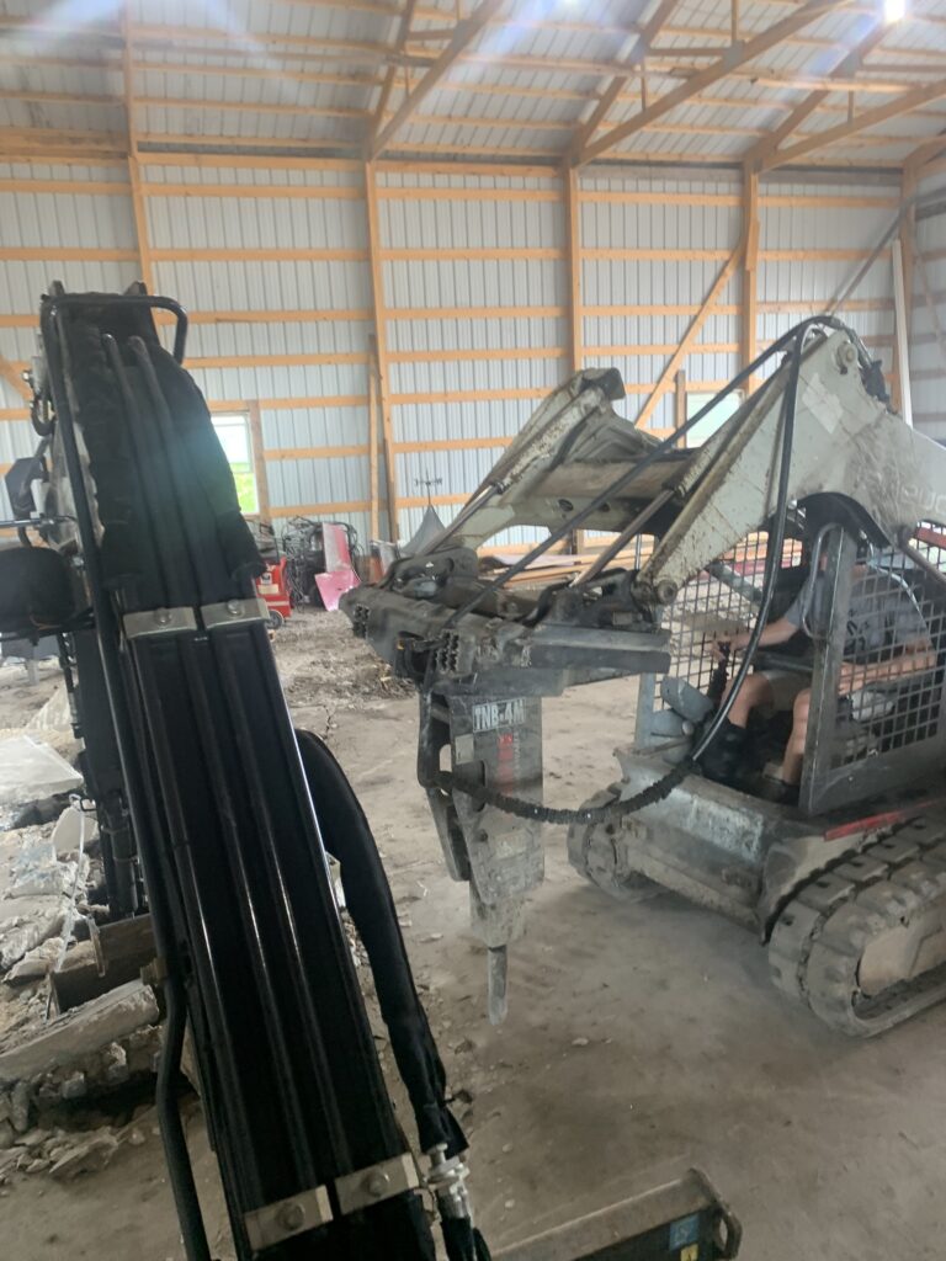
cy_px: 630
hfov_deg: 53.1
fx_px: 947
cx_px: 473
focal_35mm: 26
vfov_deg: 67.3
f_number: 1.8
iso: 80
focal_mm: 4.25
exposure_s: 1/60
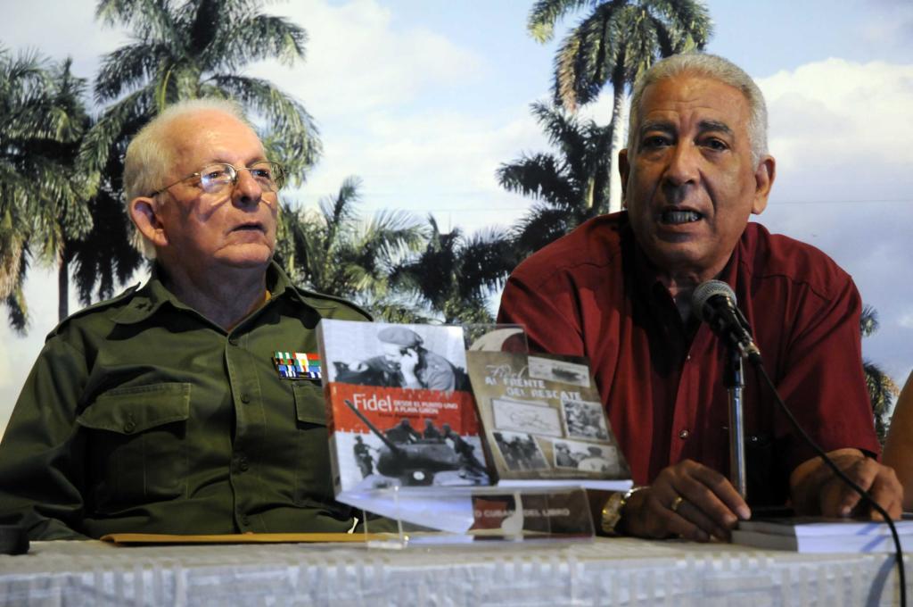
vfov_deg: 13.0
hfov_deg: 19.5
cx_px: 456
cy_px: 304
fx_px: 2660
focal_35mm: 105
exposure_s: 1/50
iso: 1250
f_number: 4.5
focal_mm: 70
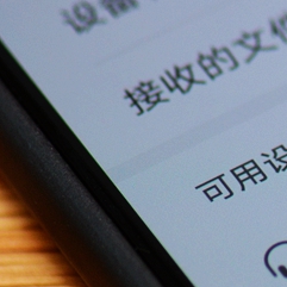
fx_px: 6669
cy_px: -240
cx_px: 724
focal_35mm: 711
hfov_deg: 2.4
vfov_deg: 2.5
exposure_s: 1/80
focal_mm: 105
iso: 160
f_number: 3.2
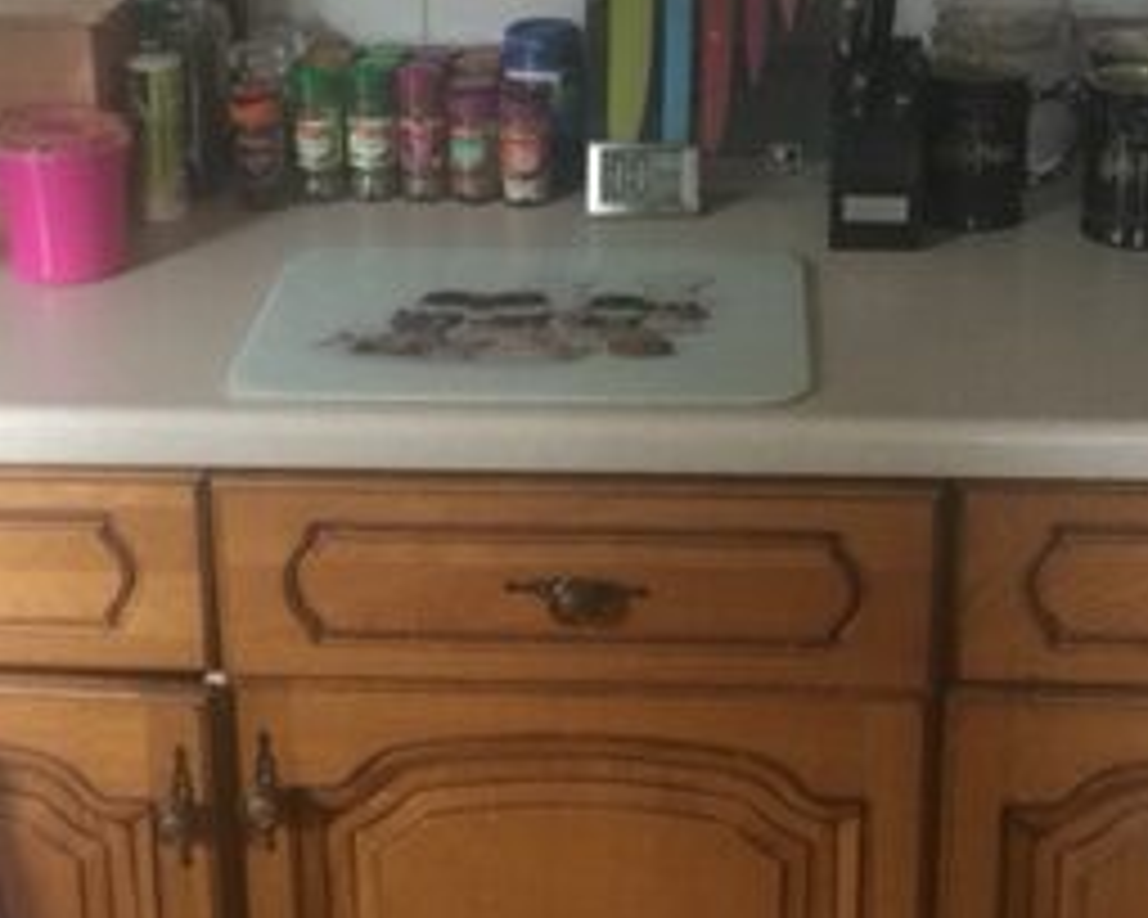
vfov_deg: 21.4
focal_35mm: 71
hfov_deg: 26.8
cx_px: 572
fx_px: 2412
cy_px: 284
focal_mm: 4.15
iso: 125
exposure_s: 1/10
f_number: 2.2
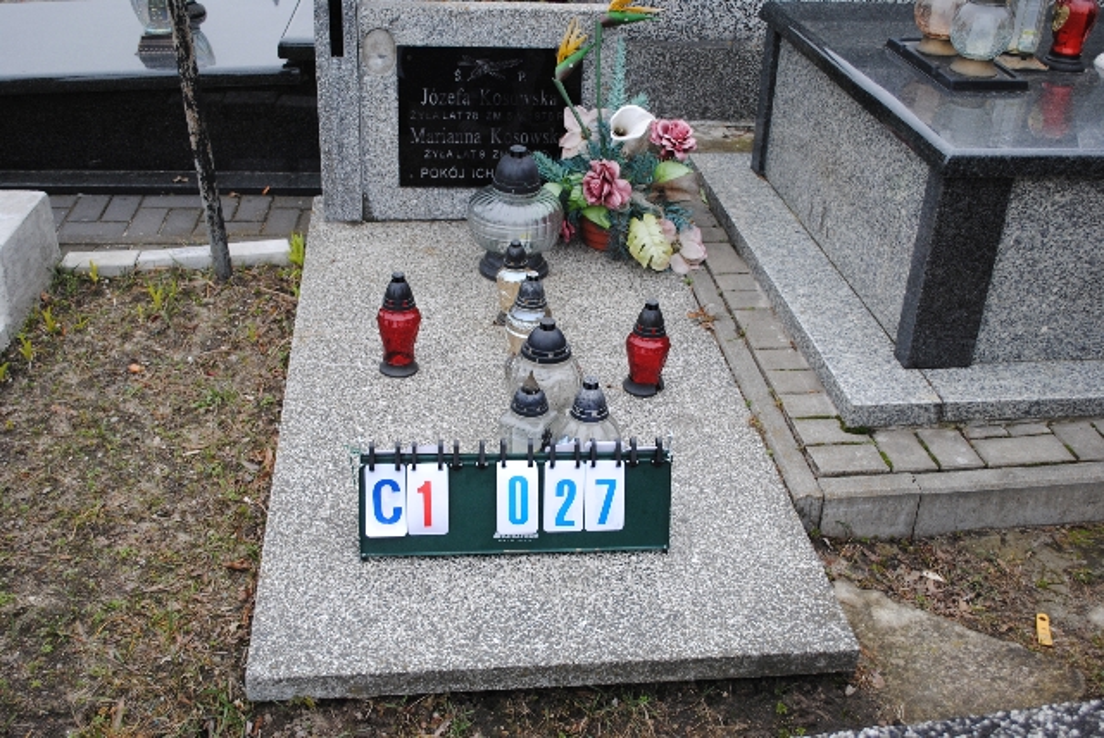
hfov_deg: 49.5
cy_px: 369
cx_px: 552
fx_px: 1197
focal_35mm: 39
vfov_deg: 34.3
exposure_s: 1/80
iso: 200
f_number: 4.5
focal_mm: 26
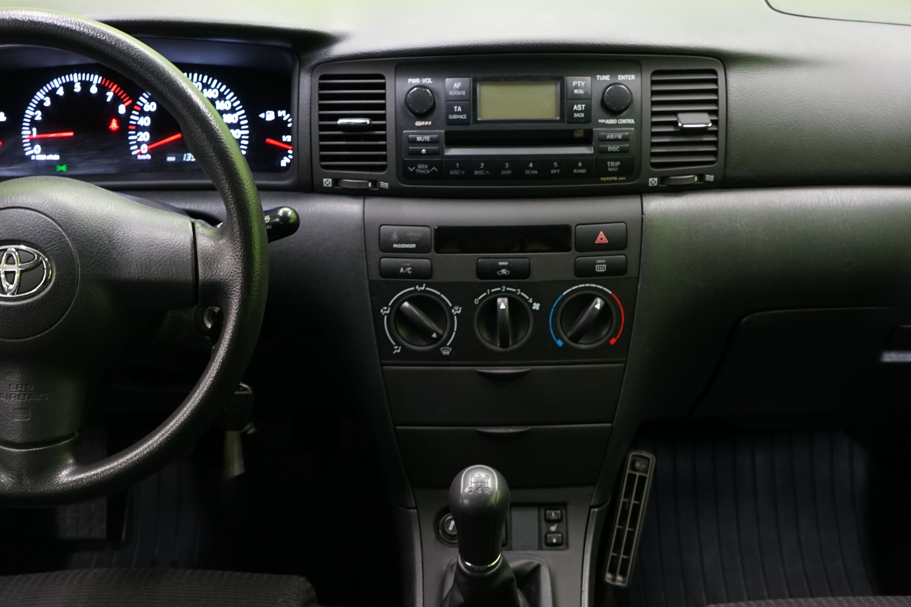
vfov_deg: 29.8
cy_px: 361
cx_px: 468
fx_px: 1139
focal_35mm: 45
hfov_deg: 43.6
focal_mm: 29
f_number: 5
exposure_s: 1/15
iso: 1600
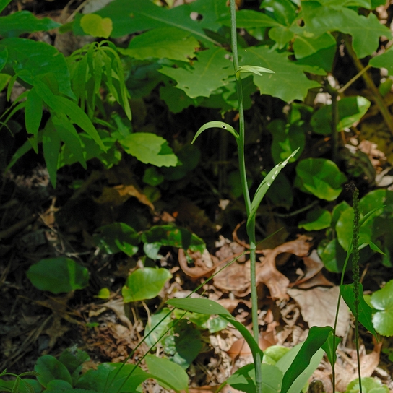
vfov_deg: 12.1
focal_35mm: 144
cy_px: 48
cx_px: 226
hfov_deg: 12.1
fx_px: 1850
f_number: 5.6
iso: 100
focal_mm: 60
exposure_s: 1/250
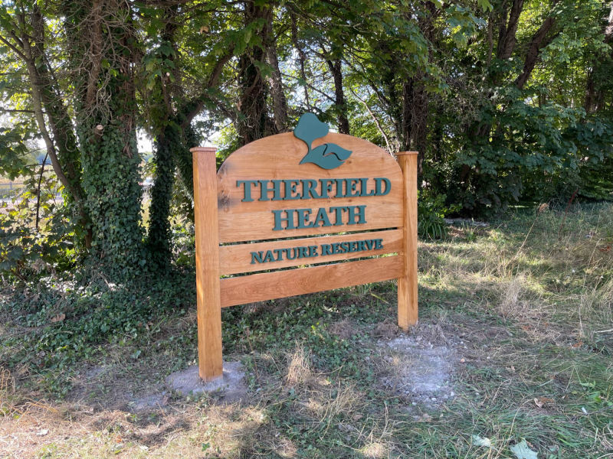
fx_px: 460
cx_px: 306
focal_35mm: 26
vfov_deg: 53.1
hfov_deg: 67.3
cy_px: 230
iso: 32
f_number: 1.6
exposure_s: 1/216
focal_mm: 5.1
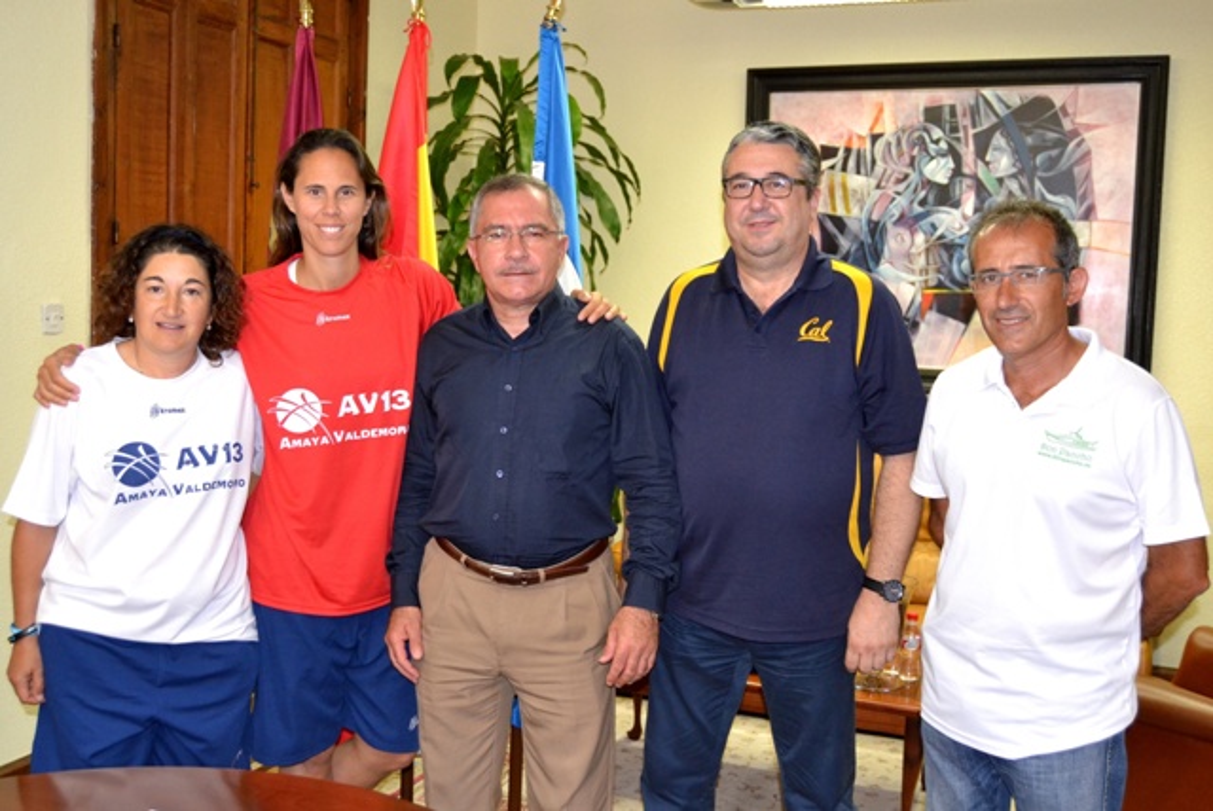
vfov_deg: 38.4
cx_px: 606
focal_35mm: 34
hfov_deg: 55.1
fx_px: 1163
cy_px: 406
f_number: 3.8
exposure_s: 1/60
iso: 1600
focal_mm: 23
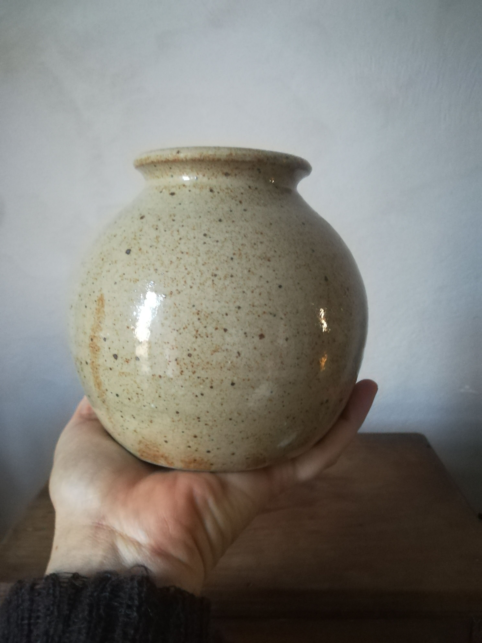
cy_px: 322
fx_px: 483
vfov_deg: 67.3
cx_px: 241
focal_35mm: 26
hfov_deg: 53.1
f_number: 2.2
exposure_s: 1/14.3
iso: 800
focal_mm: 3.83
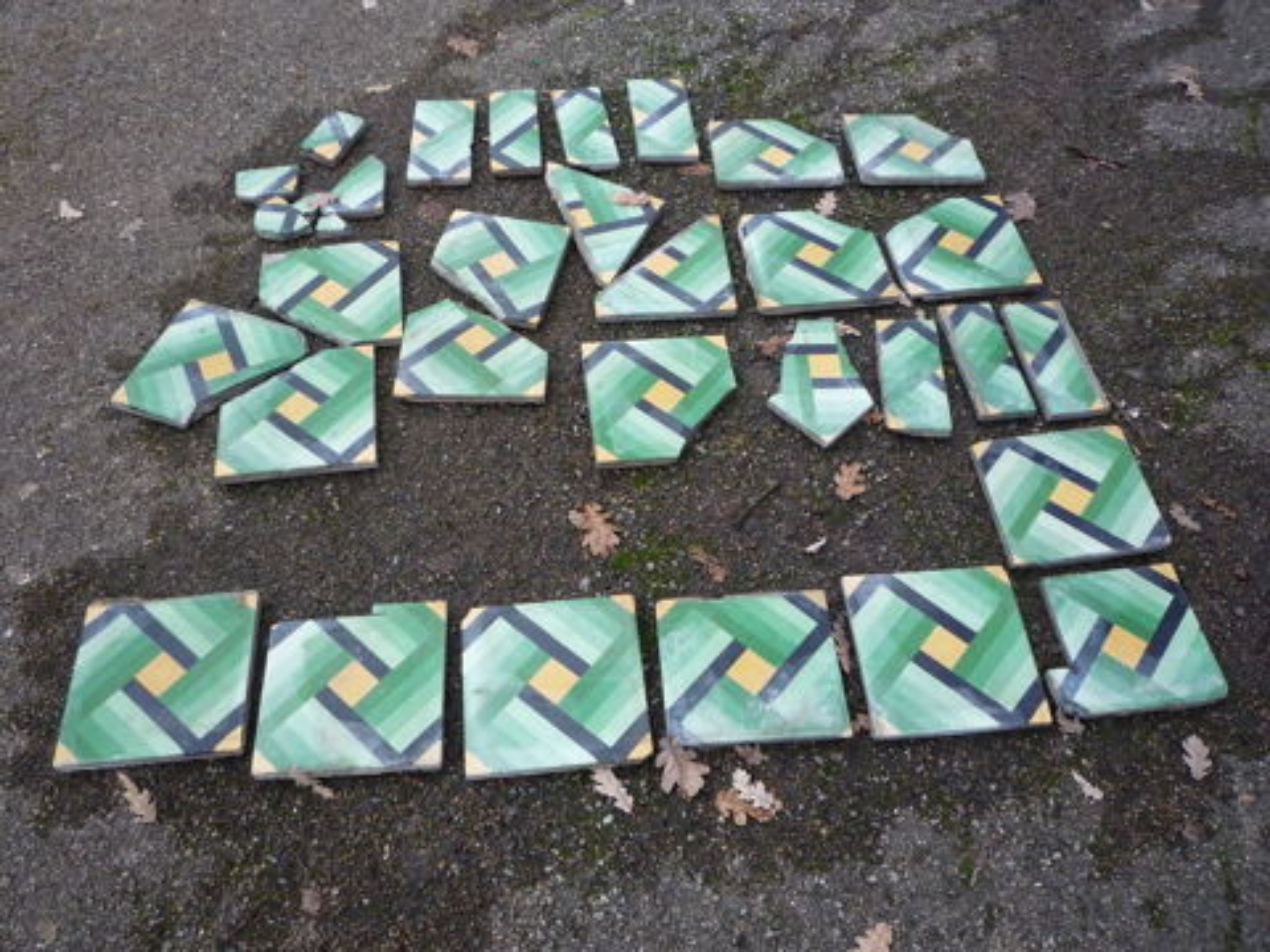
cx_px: 635
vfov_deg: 46.8
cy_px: 476
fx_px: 1101
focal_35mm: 30
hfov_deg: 60.0
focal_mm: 5.2
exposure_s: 1/30
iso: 200
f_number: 3.3
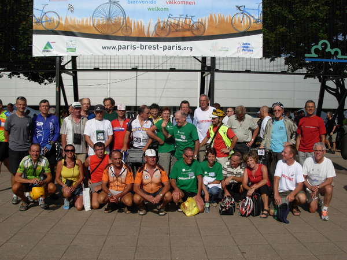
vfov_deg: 37.7
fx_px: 381
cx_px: 174
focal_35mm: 38
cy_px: 130
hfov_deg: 49.0
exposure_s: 1/1149
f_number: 4.9
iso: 79
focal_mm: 6.3
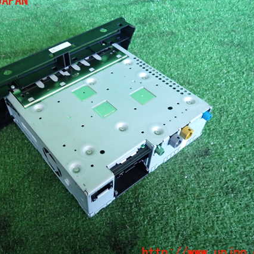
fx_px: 257
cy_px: 127
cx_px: 98
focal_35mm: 31
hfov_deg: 52.1
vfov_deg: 52.5
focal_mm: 4.5
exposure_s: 1/30
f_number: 2
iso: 400
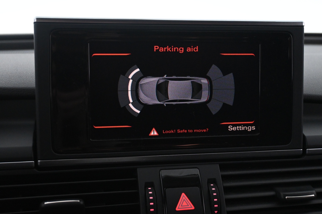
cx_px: 161
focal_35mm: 50
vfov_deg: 27.3
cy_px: 107
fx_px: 443
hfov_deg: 40.0
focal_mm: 33
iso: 3600
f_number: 5
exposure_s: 1/50
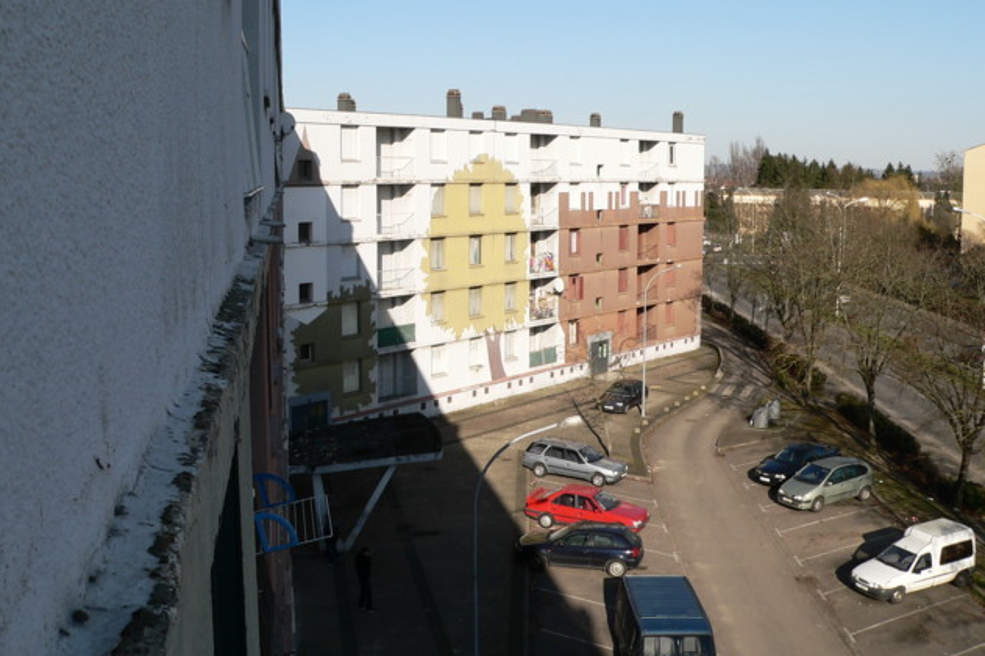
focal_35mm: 38
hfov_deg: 50.7
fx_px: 1039
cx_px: 493
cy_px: 289
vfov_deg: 35.0
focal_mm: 6
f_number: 5.2
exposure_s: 1/400
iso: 80
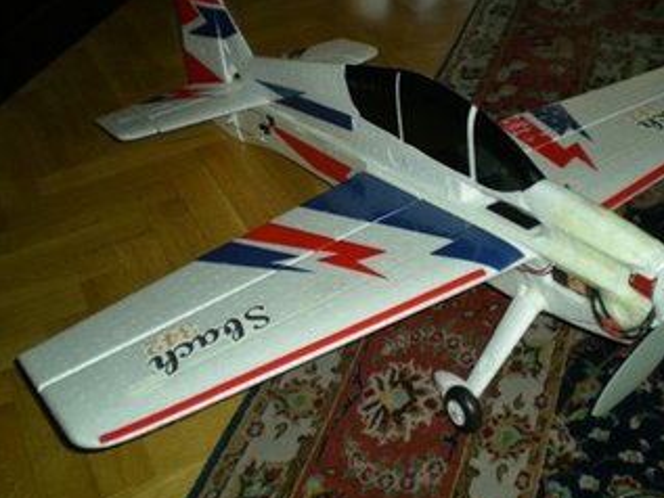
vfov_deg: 30.2
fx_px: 921
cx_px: 383
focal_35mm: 48
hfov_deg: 39.5
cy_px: 205
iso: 50
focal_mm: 6.3
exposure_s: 1/60
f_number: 3.1
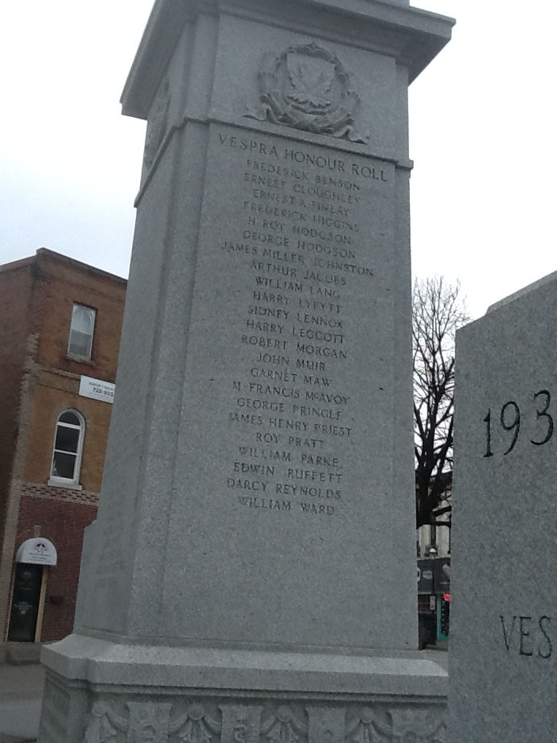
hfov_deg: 32.2
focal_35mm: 45
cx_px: 274
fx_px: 966
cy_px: 366
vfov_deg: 42.1
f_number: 2.4
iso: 40
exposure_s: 1/141
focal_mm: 2.03
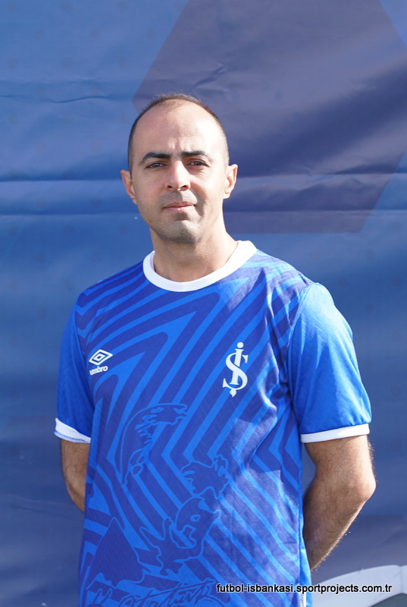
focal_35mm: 95
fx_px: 1603
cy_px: 304
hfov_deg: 14.5
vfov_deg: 21.4
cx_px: 204
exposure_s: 1/160
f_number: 4
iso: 100
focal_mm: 95
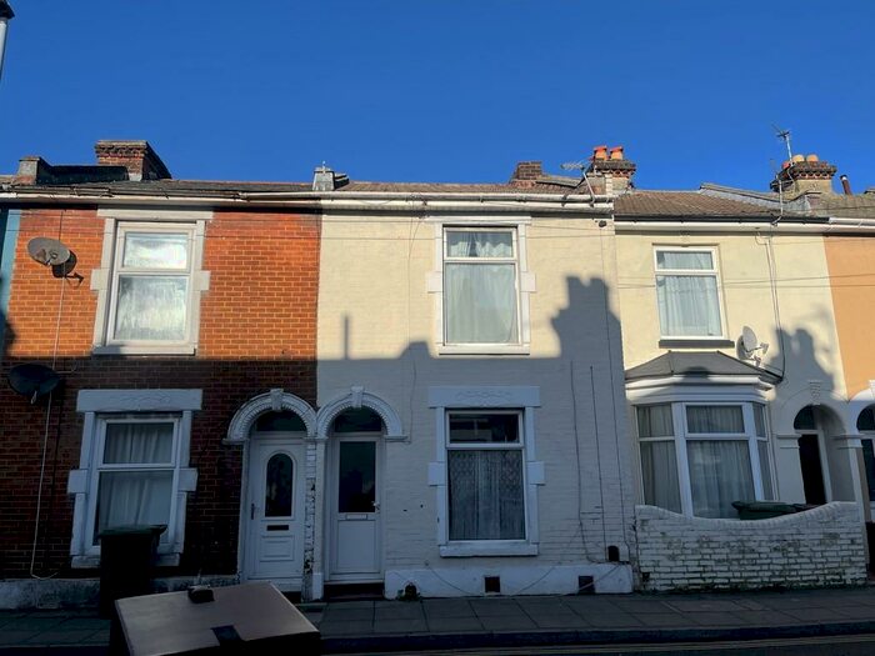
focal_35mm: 26
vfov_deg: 53.1
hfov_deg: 67.3
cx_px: 438
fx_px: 657
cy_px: 328
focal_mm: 5.1
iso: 32
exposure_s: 1/5618
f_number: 1.6
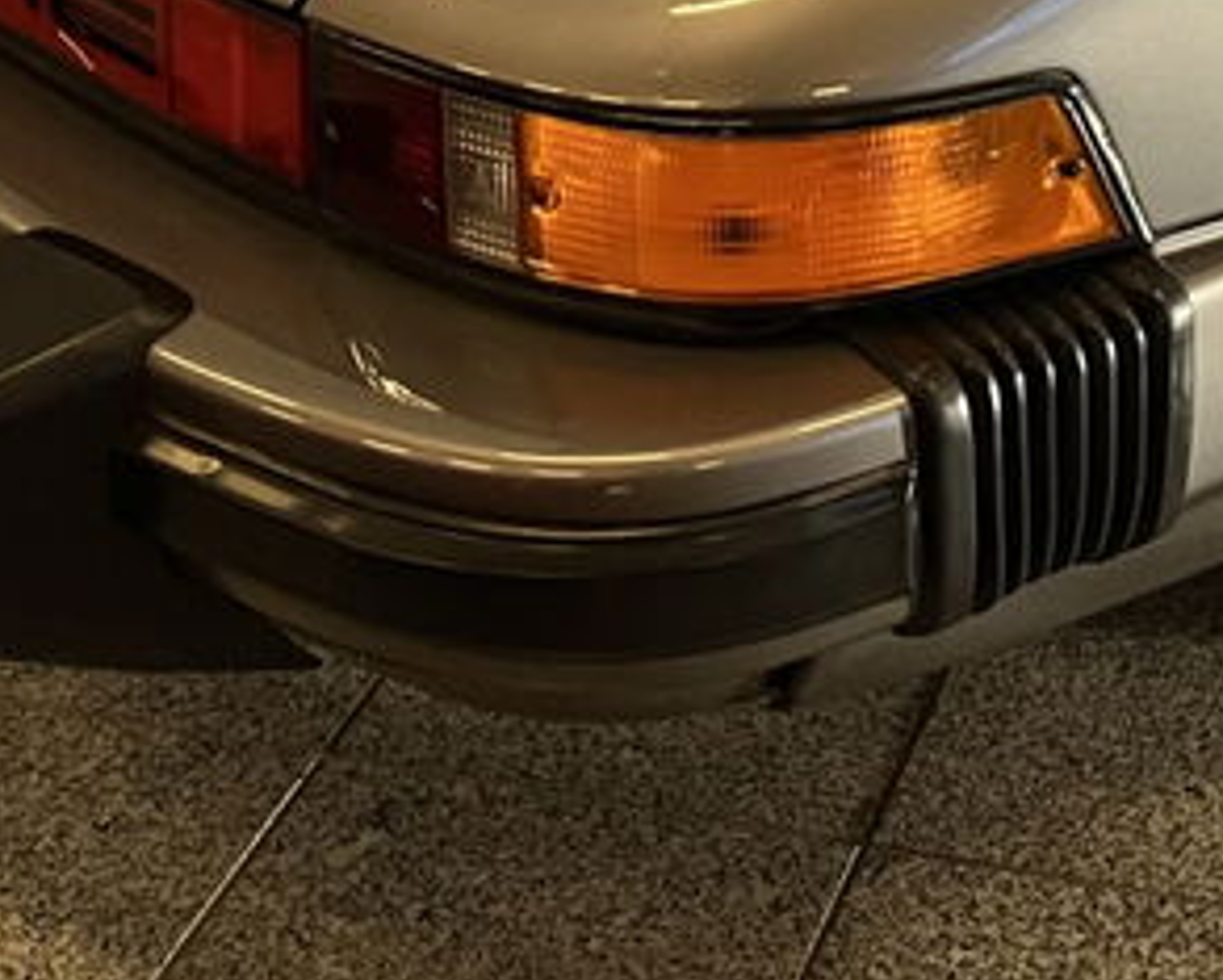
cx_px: 1361
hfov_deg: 20.4
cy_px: -260
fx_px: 3224
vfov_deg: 16.4
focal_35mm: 89
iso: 320
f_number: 1.6
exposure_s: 1/50
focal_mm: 5.1
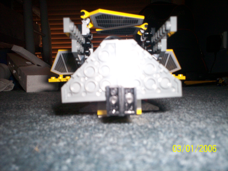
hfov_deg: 51.4
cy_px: 86
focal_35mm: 36
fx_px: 237
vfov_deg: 39.7
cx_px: 114
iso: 140
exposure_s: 1/60
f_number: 4.5
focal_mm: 6
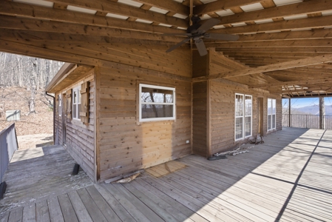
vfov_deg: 73.8
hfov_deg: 96.7
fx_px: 148
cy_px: 111
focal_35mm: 16
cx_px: 166
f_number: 6.3
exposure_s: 1/500
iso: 1250
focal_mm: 16
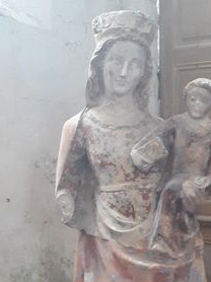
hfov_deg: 21.5
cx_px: 130
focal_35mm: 68
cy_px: 274
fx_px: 554
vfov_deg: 27.2
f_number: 1.9
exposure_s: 1/50
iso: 200
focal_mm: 3.6
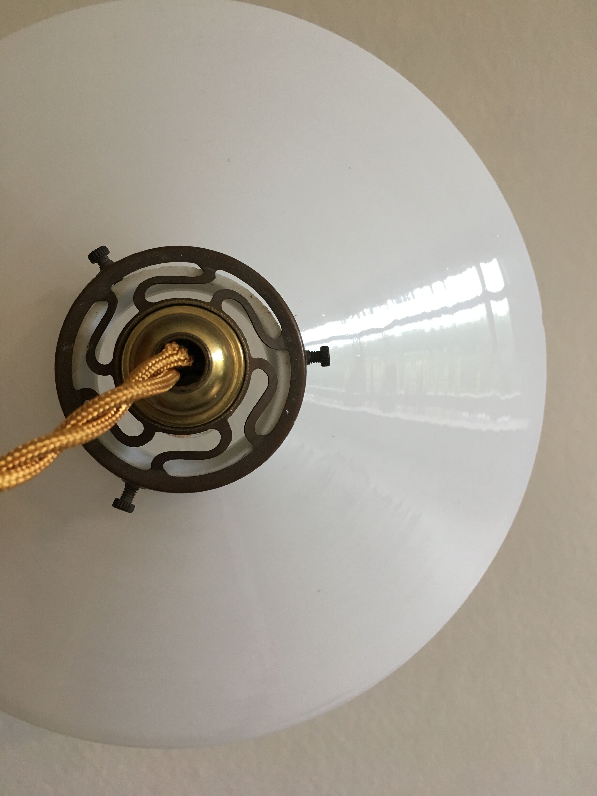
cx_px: 298
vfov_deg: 61.7
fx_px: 667
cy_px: 398
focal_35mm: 29
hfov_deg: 48.2
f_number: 2.2
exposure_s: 1/33
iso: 125
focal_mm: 4.15
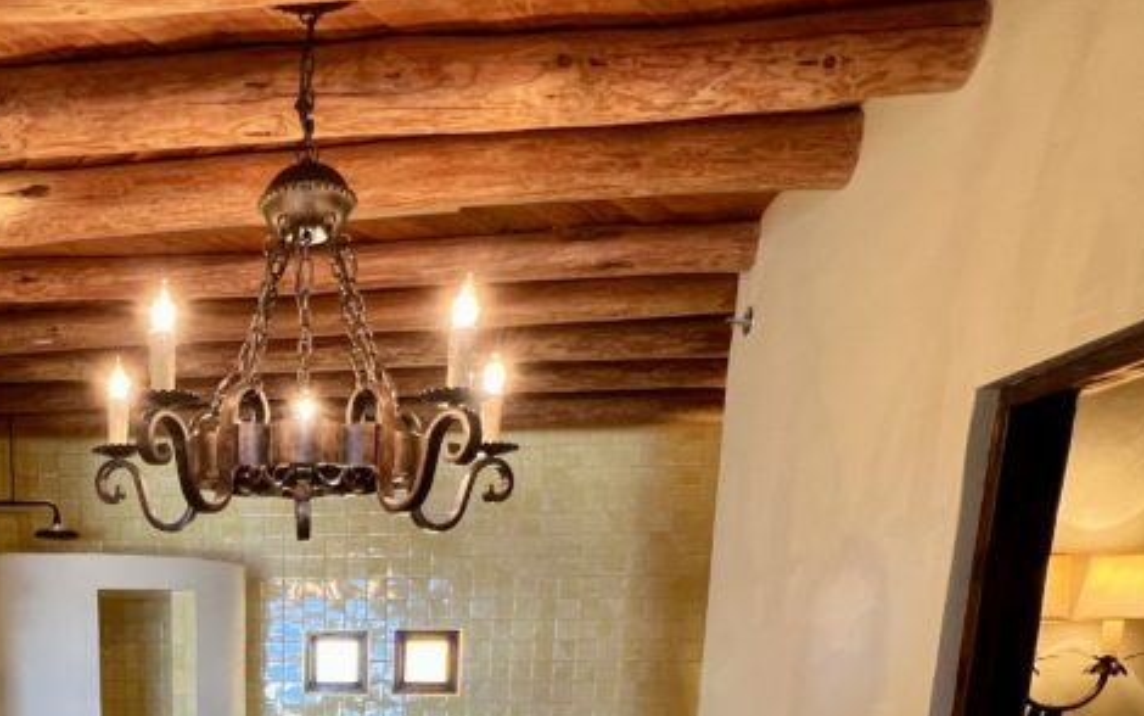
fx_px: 936
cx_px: 241
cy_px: 852
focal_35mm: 30
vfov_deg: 34.0
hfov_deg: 58.4
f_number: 1.8
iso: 200
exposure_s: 1/60
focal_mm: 1.57
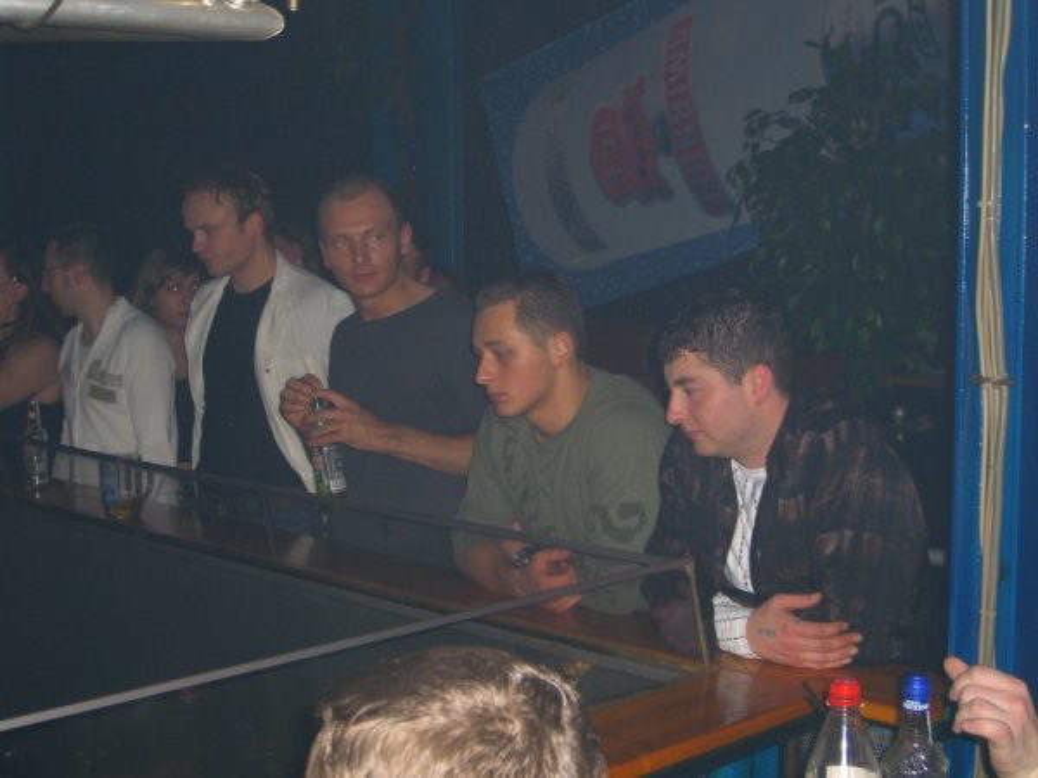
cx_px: 519
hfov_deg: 33.8
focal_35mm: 57
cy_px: 389
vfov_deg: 25.7
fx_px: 1709
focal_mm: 11.8
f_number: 3.6
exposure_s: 1/60
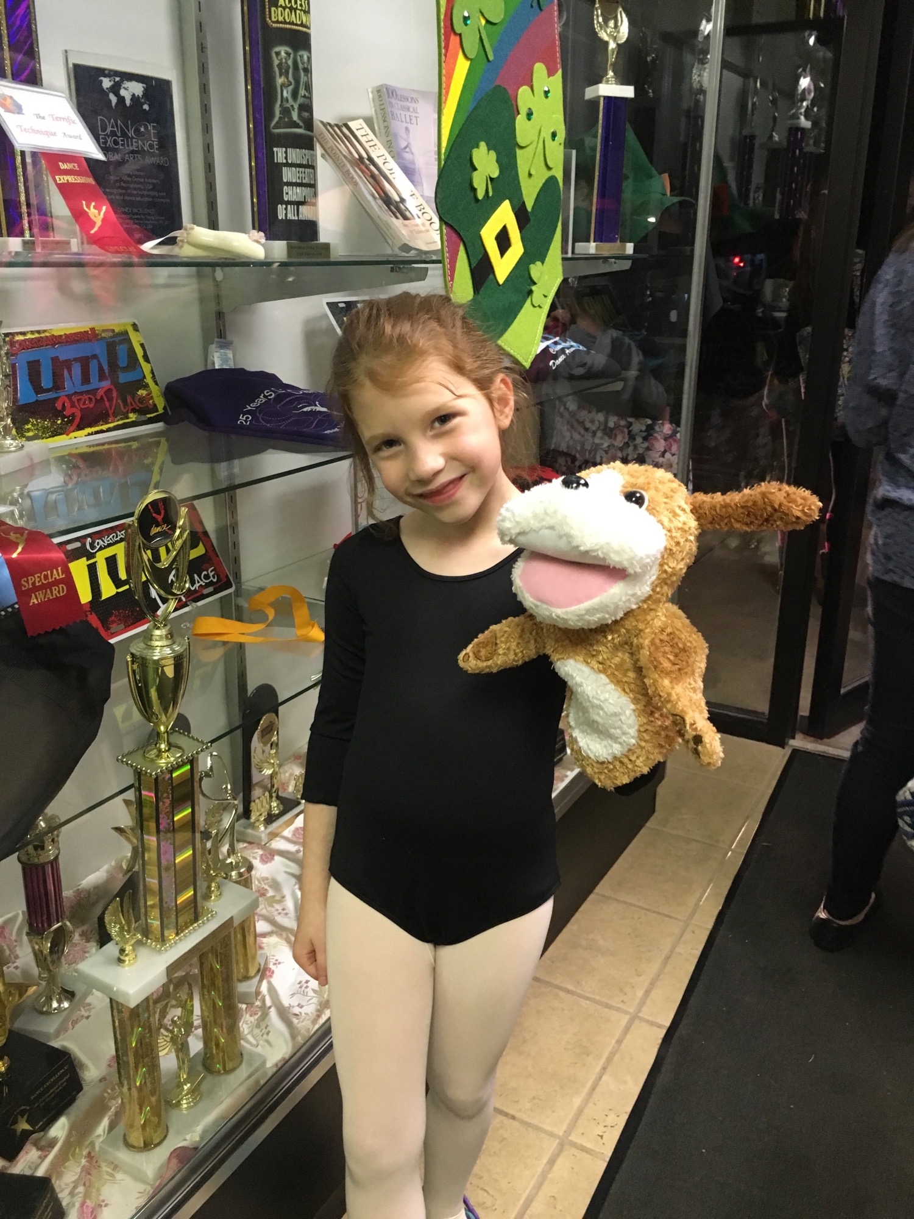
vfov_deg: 61.7
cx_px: 457
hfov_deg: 48.2
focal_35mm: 29
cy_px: 610
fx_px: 1021
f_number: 2.2
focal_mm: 4.15
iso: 200
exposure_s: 1/30
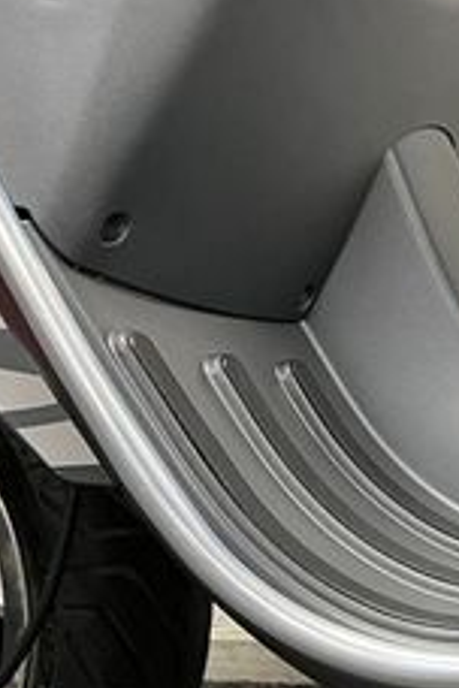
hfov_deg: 15.0
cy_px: 290
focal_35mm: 76
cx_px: 885
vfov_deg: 26.6
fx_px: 1453
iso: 160
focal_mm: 5.1
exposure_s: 1/50
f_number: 1.6
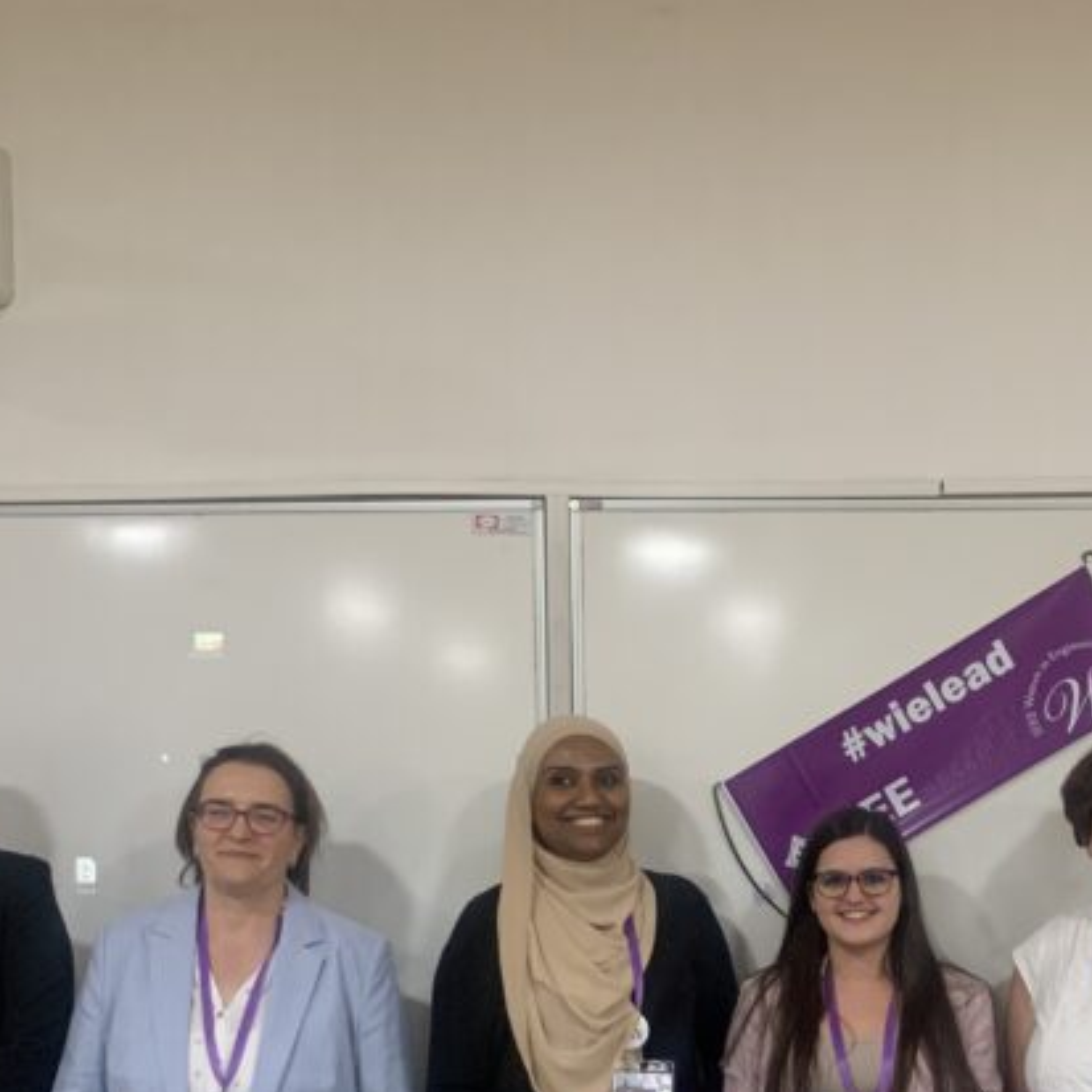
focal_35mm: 57
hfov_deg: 29.4
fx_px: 2034
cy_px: 1002
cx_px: 865
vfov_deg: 28.8
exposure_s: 1/60
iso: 320
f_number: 1.8
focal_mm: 4.25
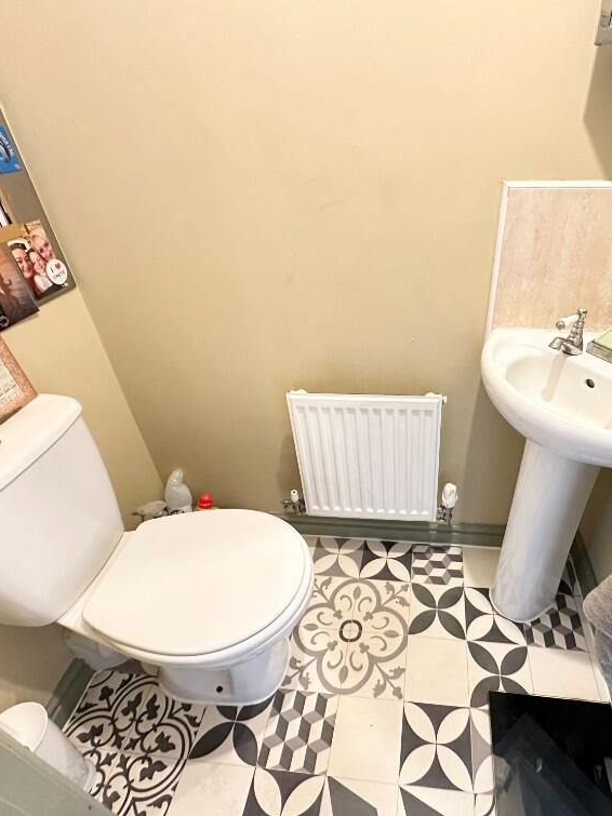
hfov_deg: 67.5
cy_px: 403
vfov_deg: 84.7
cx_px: 386
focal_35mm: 19
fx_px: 448
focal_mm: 2.22
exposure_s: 1/50
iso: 500
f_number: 2.2
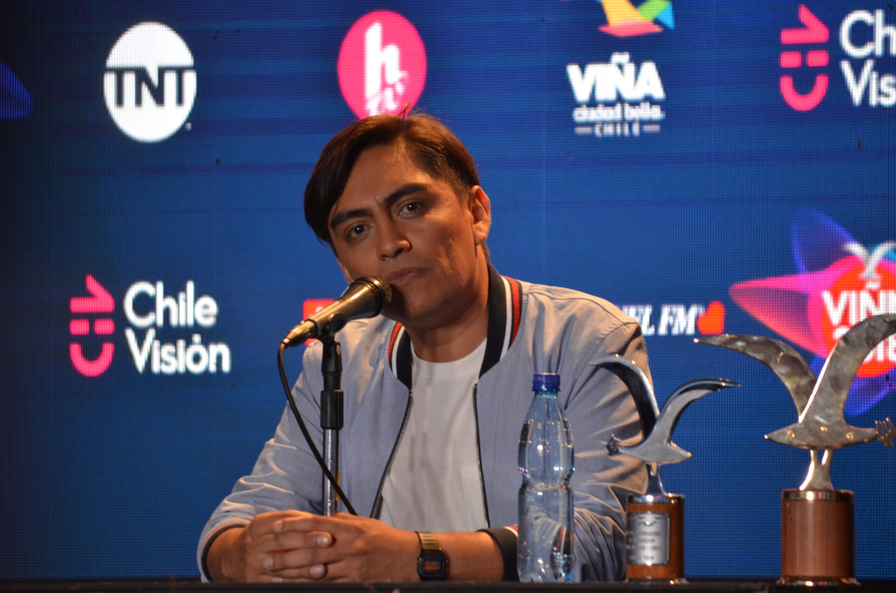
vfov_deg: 4.6
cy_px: 296
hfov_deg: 6.9
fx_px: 7450
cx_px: 448
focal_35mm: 300
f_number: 5.6
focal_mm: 200
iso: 800
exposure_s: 1/60
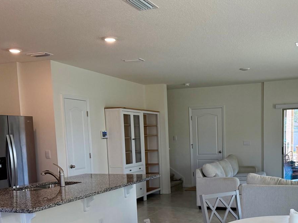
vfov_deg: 32.7
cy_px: 177
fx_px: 370
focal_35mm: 43
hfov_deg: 43.3
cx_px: 196
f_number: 1.78
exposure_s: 1/232
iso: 200
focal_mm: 6.76
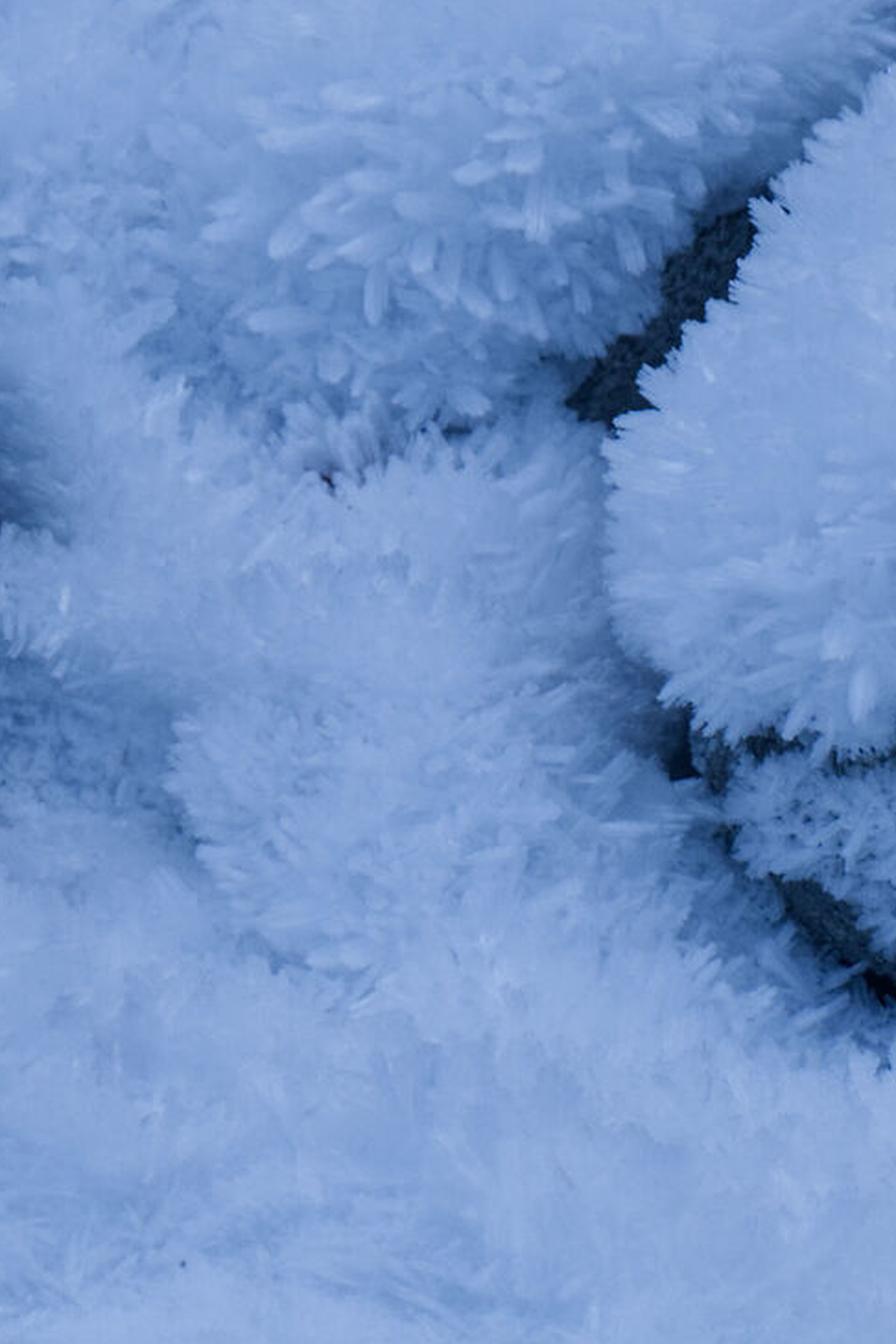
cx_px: 1318
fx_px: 9221
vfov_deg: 8.3
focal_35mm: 247
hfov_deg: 5.5
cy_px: 377
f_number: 5.6
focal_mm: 50
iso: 200
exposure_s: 1/250
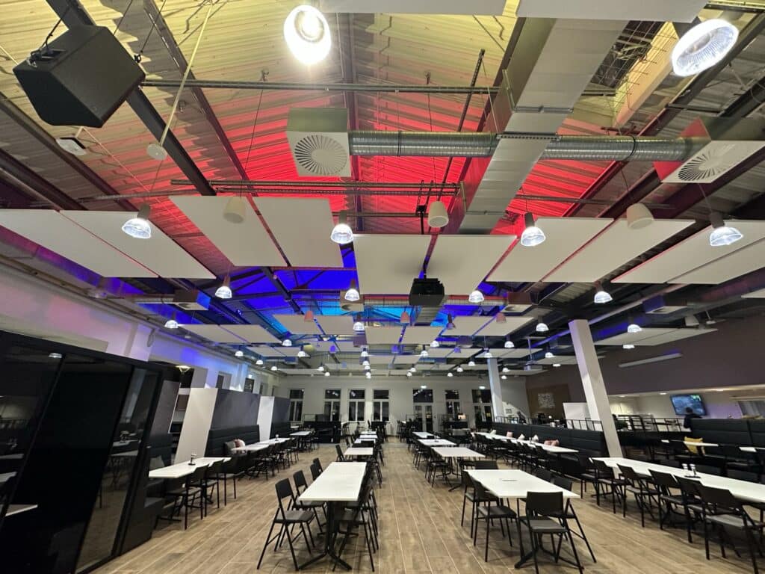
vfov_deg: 85.7
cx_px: 382
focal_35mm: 14
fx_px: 309
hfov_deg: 102.1
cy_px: 287
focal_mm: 2.22
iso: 320
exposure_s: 1/89
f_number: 2.2
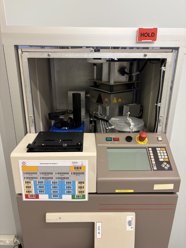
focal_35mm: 26
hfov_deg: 53.1
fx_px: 186
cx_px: 93
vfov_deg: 67.3
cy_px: 124
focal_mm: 5.96
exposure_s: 1/50
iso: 80
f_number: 1.6
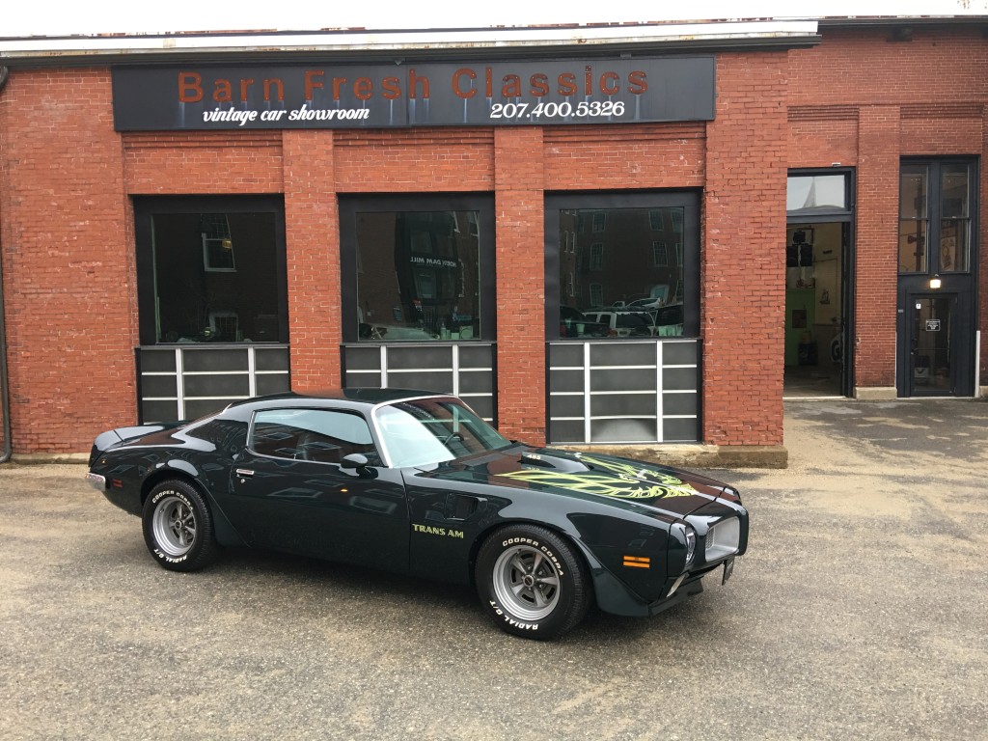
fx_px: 828
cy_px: 370
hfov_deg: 61.7
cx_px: 494
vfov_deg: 48.2
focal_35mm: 29
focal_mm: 4.15
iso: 40
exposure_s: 1/15
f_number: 2.2
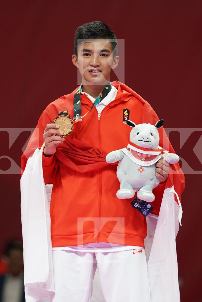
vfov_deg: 4.9
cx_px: 101
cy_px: 151
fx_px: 3535
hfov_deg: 3.3
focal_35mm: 420
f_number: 4
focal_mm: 280
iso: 3200
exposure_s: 1/500
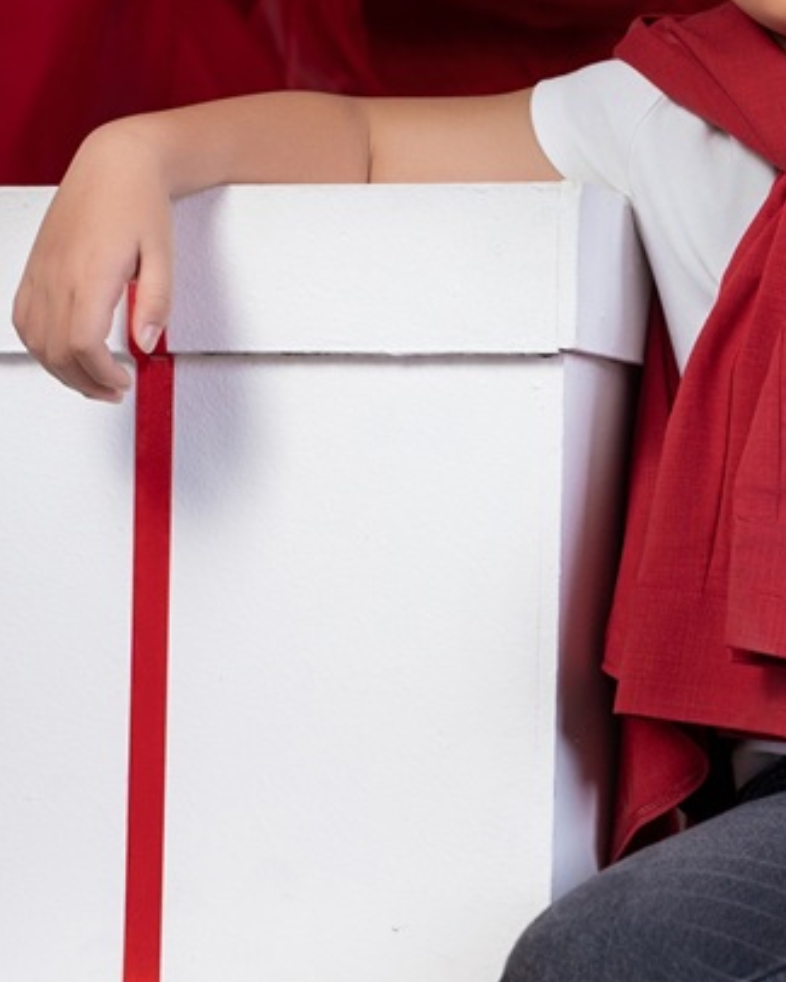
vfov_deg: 13.5
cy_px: 759
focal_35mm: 142
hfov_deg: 10.7
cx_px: 963
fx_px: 4138
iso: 80
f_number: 4
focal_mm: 41.1
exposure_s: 1/125
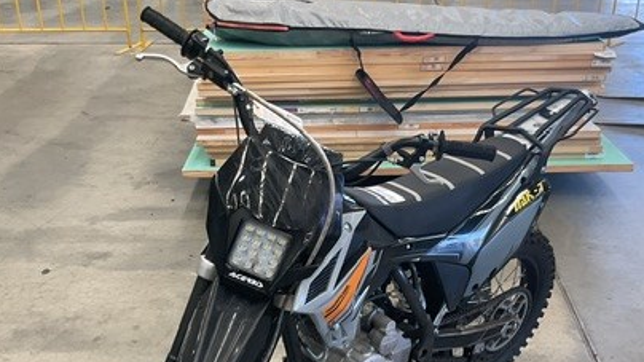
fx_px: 854
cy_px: 327
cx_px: 325
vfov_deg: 23.3
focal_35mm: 50
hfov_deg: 41.3
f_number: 1.8
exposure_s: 1/100
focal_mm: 3
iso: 50
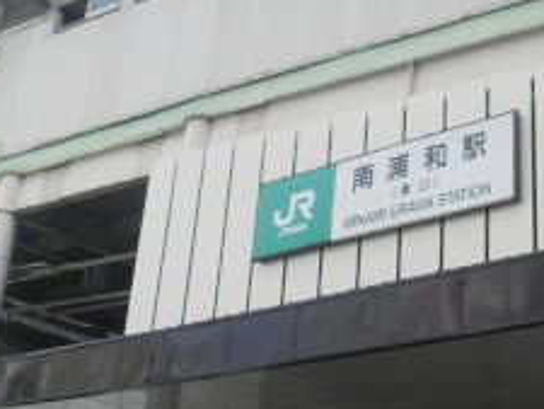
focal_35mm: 74
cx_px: 355
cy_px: -44
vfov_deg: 19.1
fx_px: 1164
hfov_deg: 26.2
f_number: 7.9
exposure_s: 1/100
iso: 64
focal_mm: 4.7
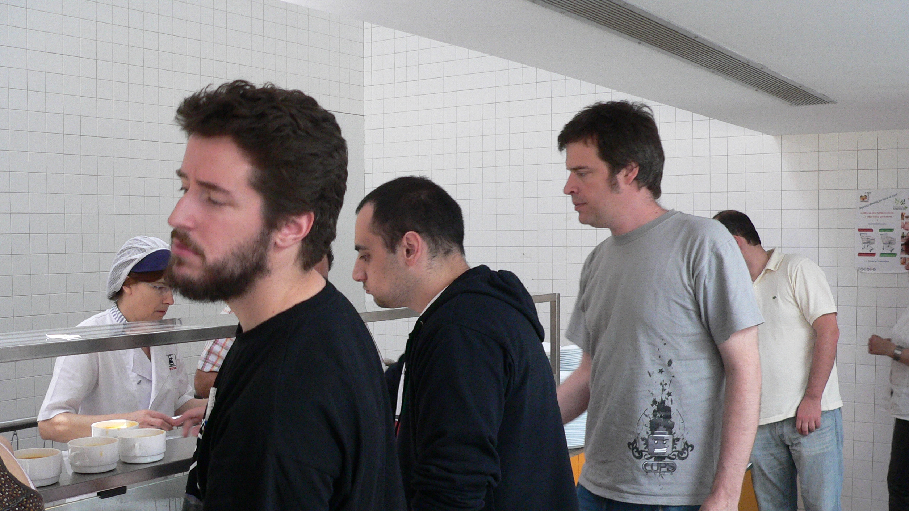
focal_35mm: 40
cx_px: 450
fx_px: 964
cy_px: 309
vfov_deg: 29.6
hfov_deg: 50.5
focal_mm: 6
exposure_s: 1/60
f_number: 2.8
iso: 200
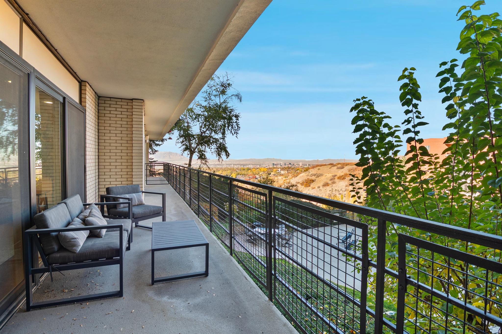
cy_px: 167
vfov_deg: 67.4
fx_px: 251
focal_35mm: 18
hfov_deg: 90.0
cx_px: 251
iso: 800
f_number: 8
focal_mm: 18
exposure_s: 1/40
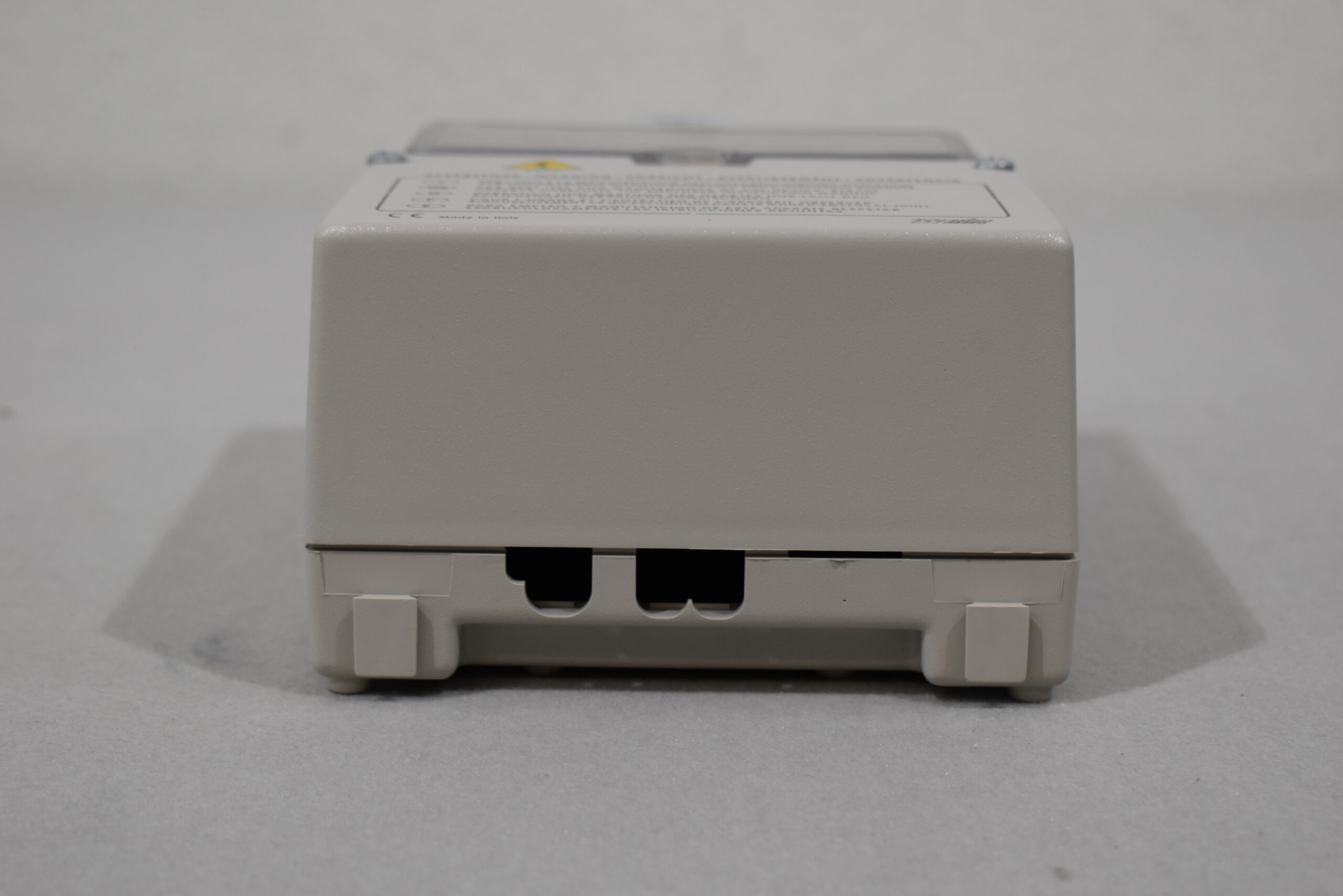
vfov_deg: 18.9
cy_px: 448
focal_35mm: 72
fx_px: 2686
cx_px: 672
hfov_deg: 28.1
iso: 400
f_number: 5.6
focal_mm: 48
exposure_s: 1/125
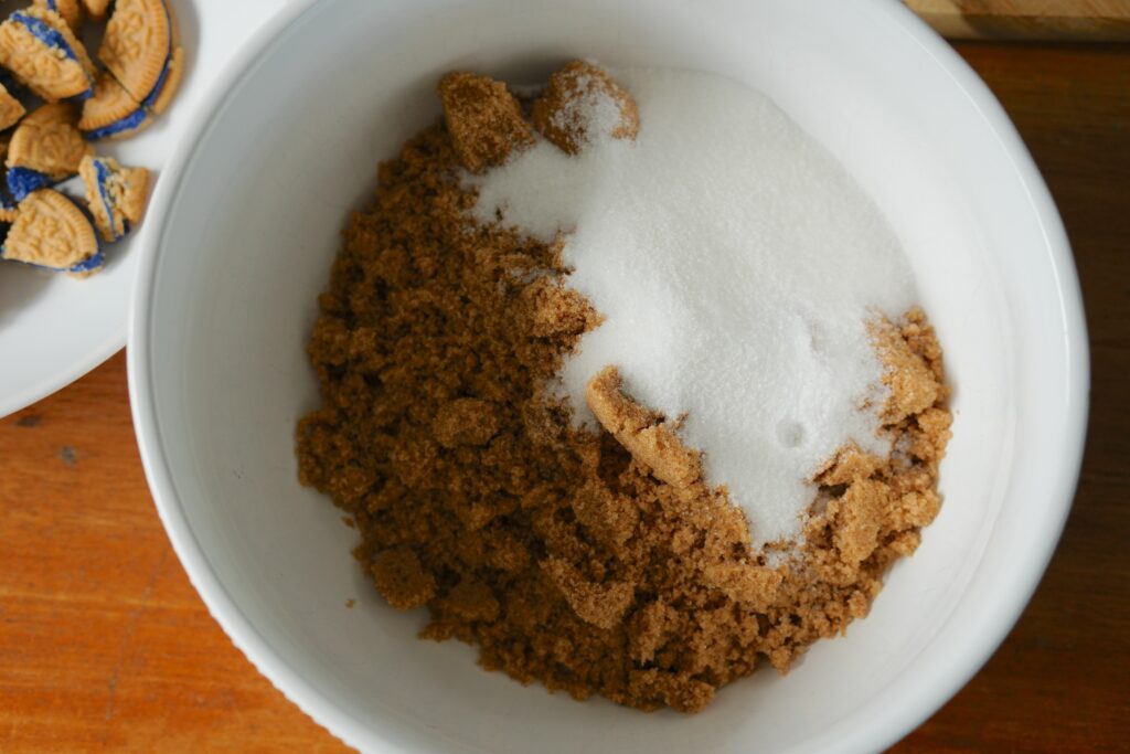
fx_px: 2637
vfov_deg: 16.3
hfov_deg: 24.2
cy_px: 377
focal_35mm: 84
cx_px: 565
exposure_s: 1/400
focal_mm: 56
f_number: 4
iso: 400
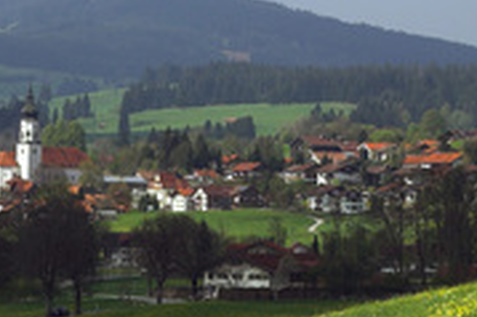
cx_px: 196
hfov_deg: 7.4
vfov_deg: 5.0
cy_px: 176
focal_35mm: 277
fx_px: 3667
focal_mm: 50
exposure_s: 1/200
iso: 100
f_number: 6.7
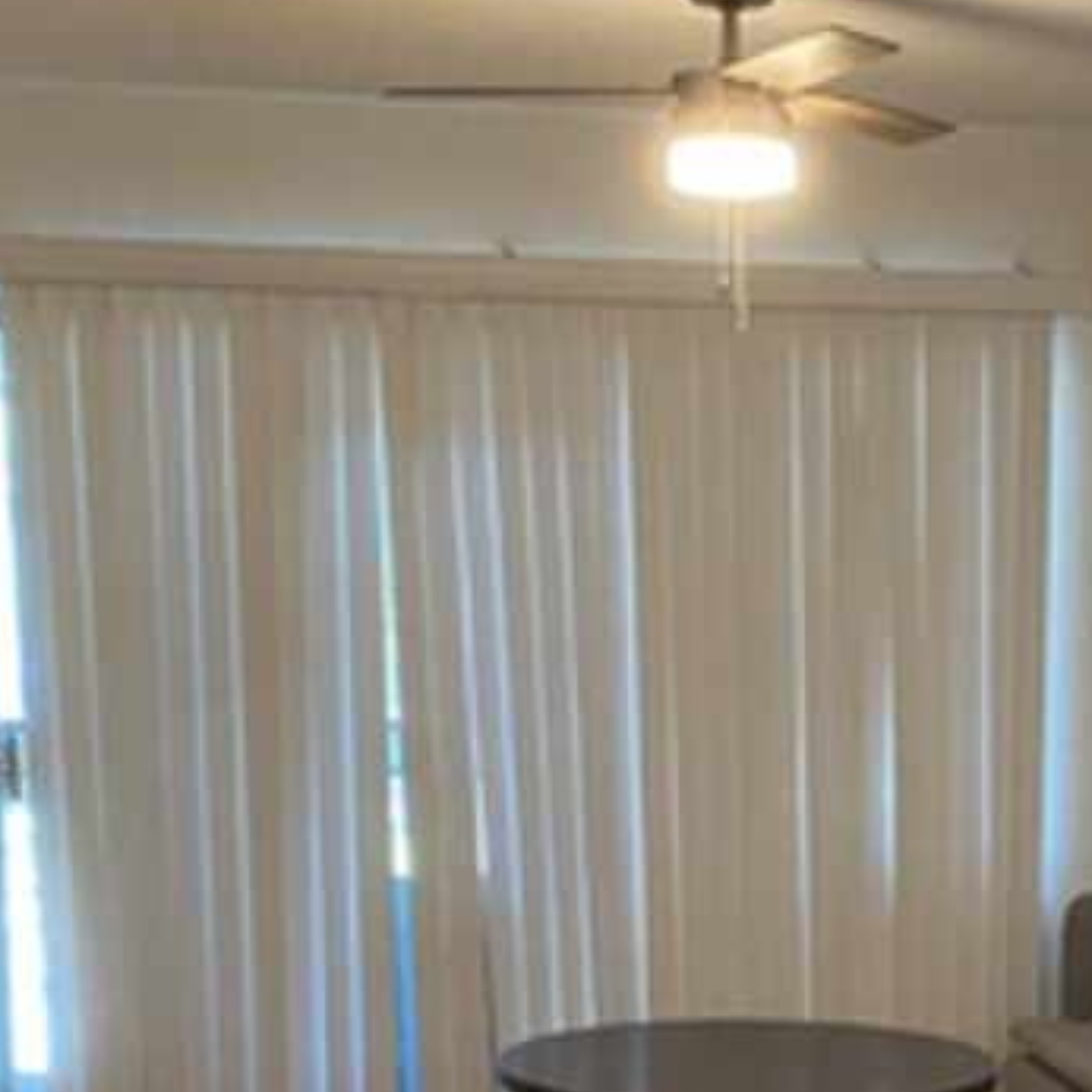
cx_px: 931
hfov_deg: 20.1
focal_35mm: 85
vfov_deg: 19.9
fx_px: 3034
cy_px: 1067
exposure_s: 1/60
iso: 320
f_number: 1.8
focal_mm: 4.25
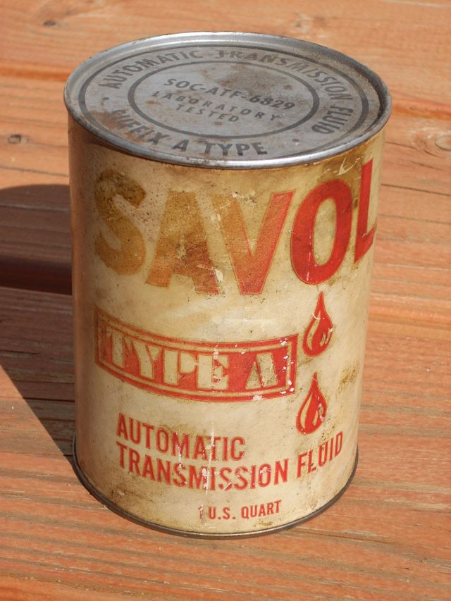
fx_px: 1615
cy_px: 300
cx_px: 226
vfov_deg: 21.1
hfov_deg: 15.9
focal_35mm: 93
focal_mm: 15.3
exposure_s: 1/201
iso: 64
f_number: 9.5
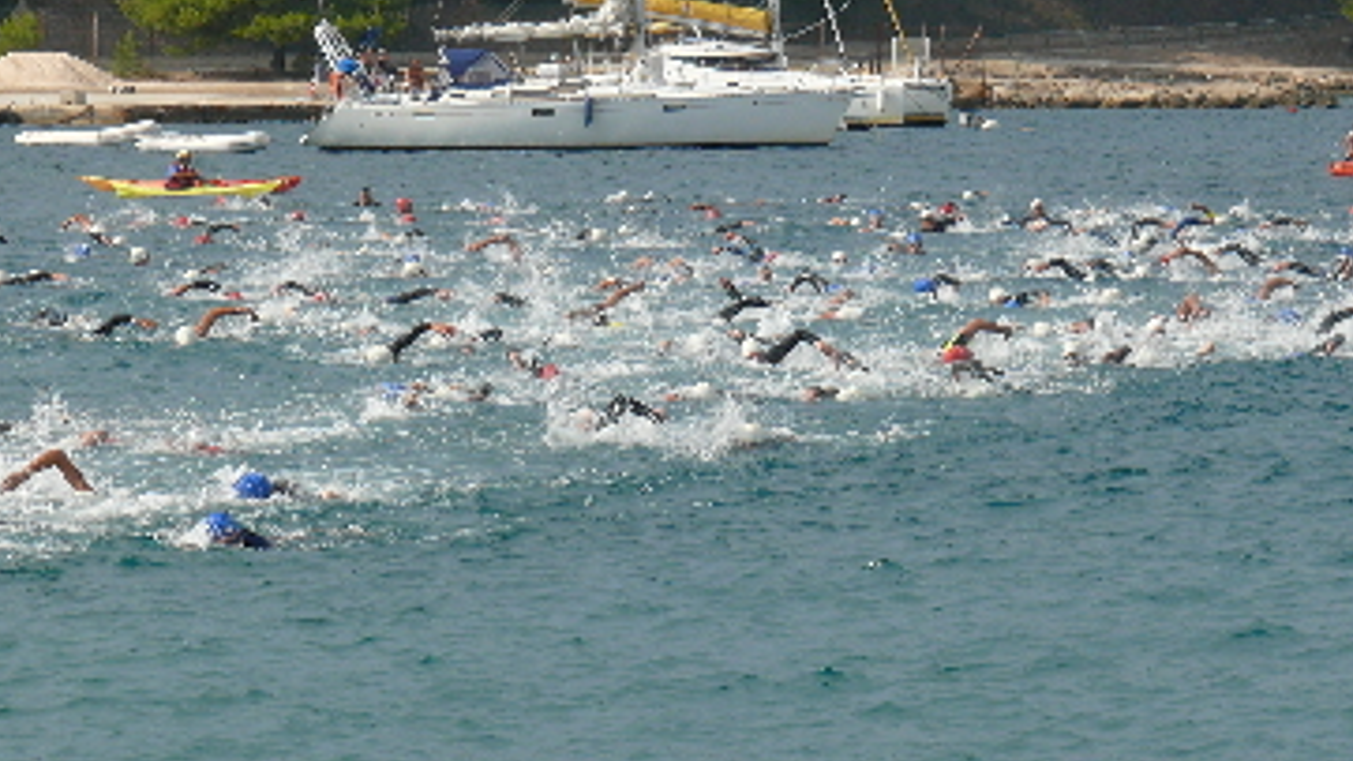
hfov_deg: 6.4
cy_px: 366
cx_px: 765
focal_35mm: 335
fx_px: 12018
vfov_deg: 3.6
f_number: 6.3
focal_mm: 42.2
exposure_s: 1/500
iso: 100
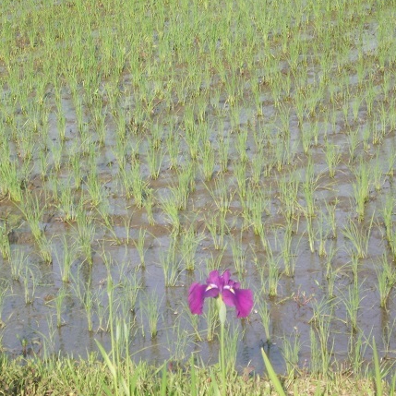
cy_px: 195
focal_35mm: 141
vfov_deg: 12.4
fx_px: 1825
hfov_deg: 12.4
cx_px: 133
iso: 50
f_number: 4.8
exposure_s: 1/160
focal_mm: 17.4
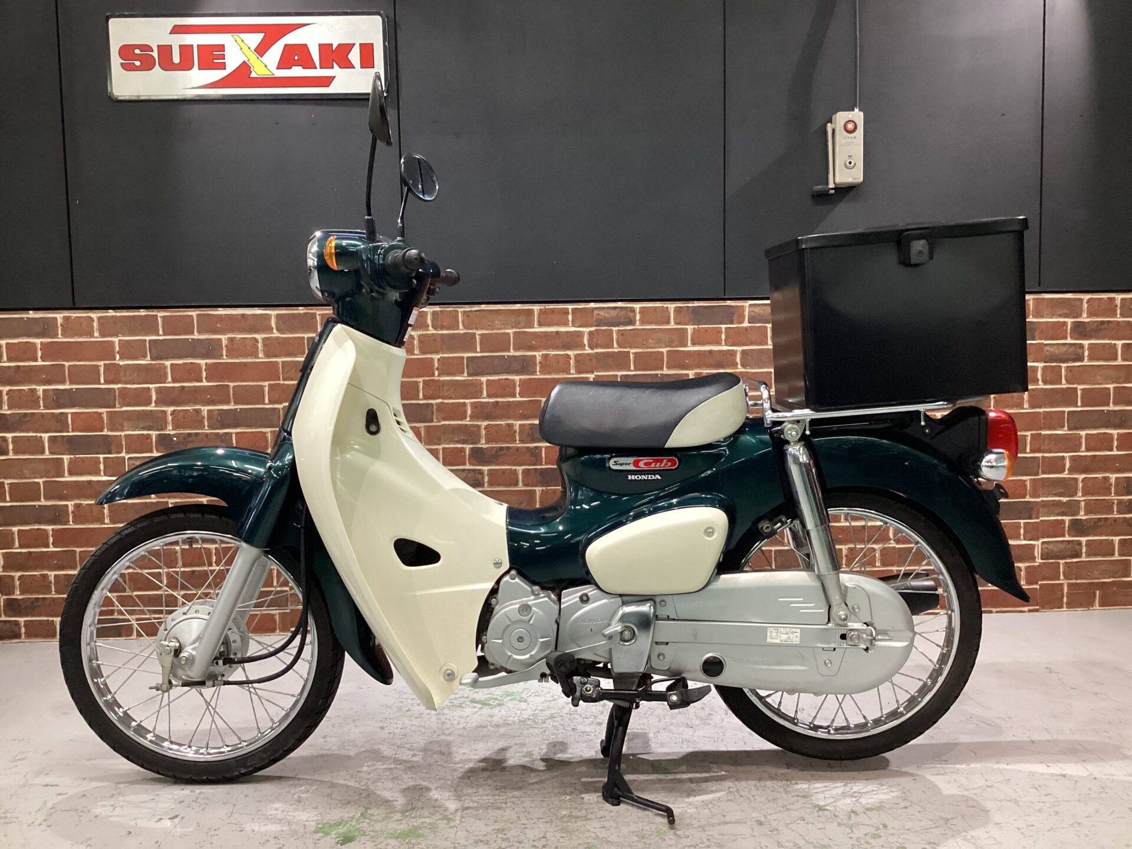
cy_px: 424
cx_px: 566
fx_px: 1014
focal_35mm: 31
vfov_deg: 45.4
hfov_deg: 58.4
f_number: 2.4
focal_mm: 3.3
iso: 320
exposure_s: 1/60
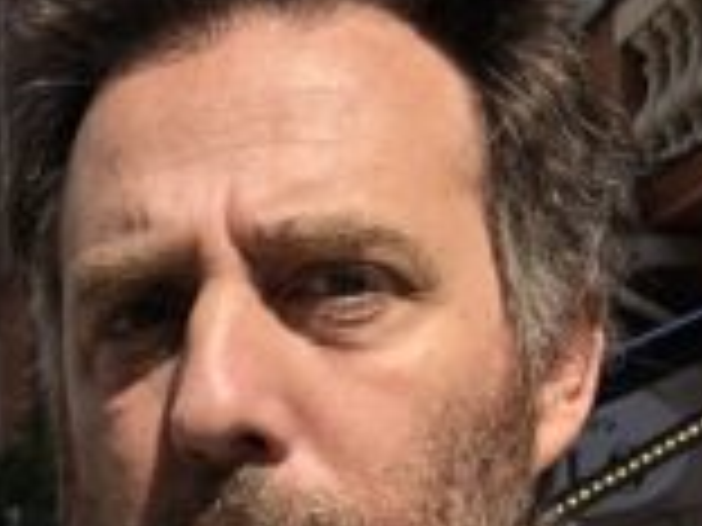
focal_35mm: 138
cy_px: 1039
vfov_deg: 10.0
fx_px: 2799
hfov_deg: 13.4
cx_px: -382
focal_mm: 3.99
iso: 20
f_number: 1.8
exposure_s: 1/1333
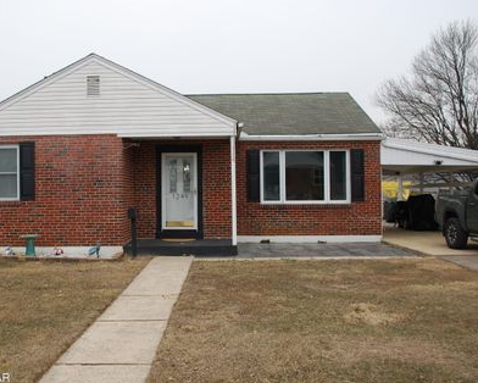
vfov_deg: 41.2
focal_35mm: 36
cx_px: 193
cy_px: 192
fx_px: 510
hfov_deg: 50.0
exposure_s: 1/125
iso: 110
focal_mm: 20
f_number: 5.6
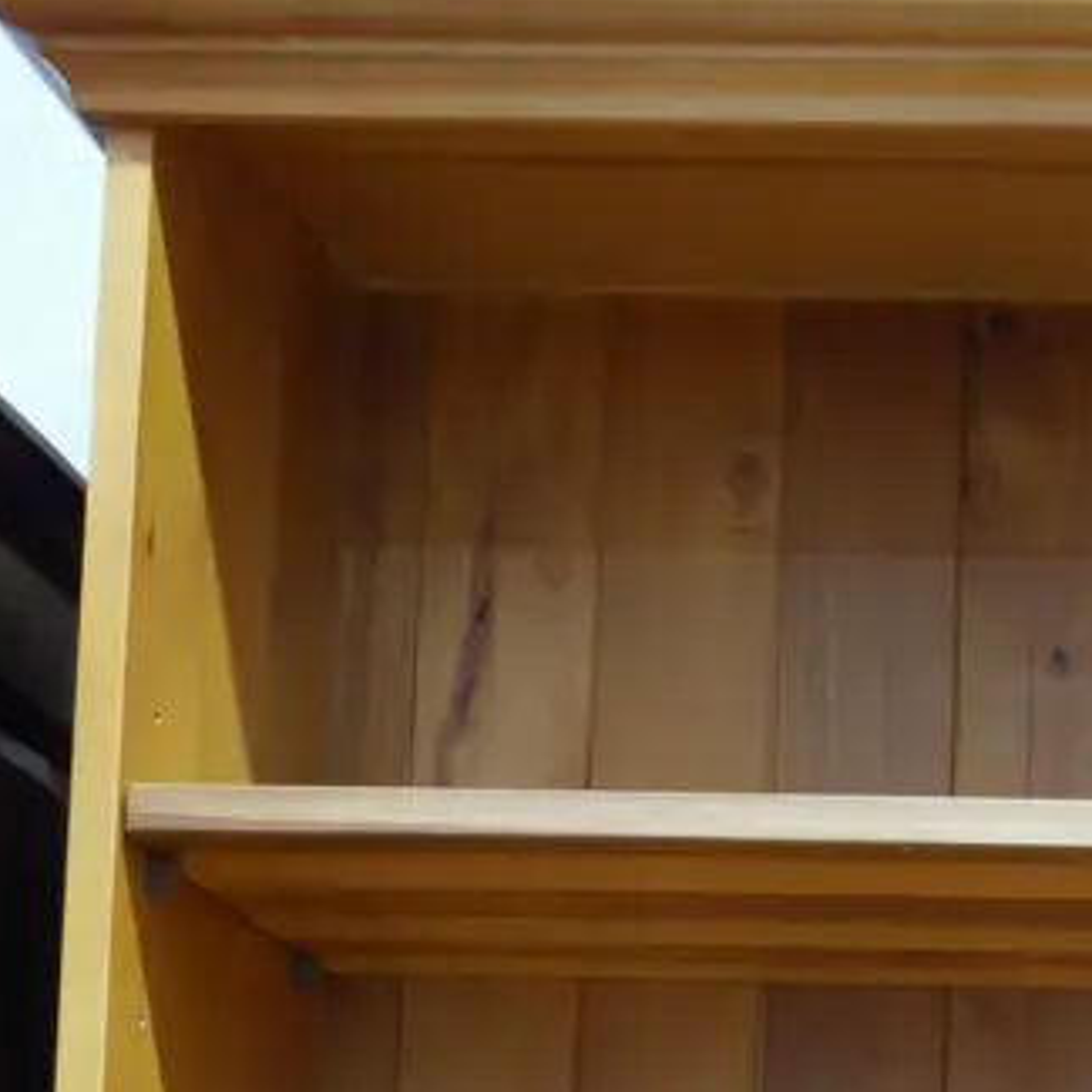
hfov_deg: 16.0
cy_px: 1317
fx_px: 3783
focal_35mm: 106
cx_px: 1201
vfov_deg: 15.8
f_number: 4.1
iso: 1600
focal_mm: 19
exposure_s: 1/60
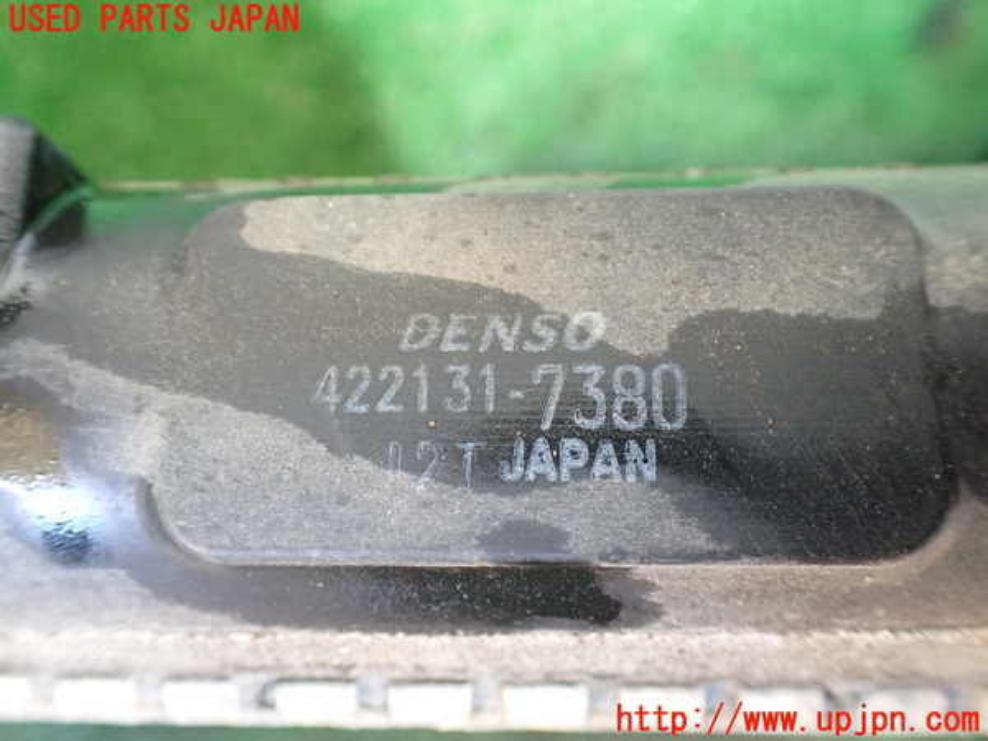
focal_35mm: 30
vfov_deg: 46.8
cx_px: 494
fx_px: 856
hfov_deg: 60.0
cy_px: 370
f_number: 2.3
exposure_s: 1/60
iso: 800
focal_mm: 5.4
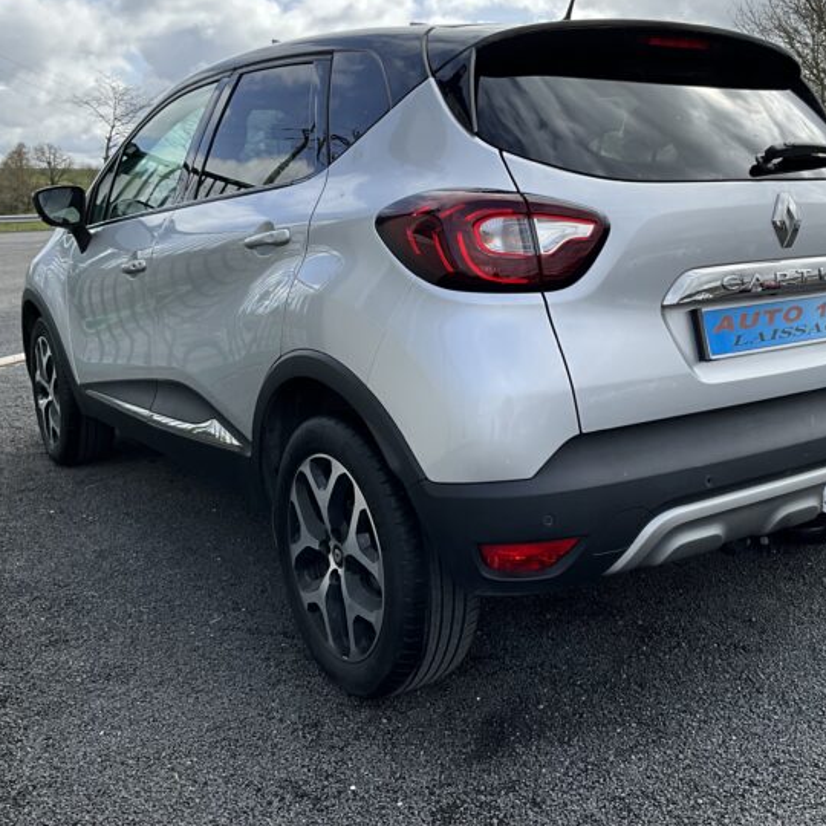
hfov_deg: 43.4
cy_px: 372
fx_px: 1026
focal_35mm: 38
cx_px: 538
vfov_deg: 43.8
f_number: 1.8
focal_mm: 3
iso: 25
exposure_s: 1/1098
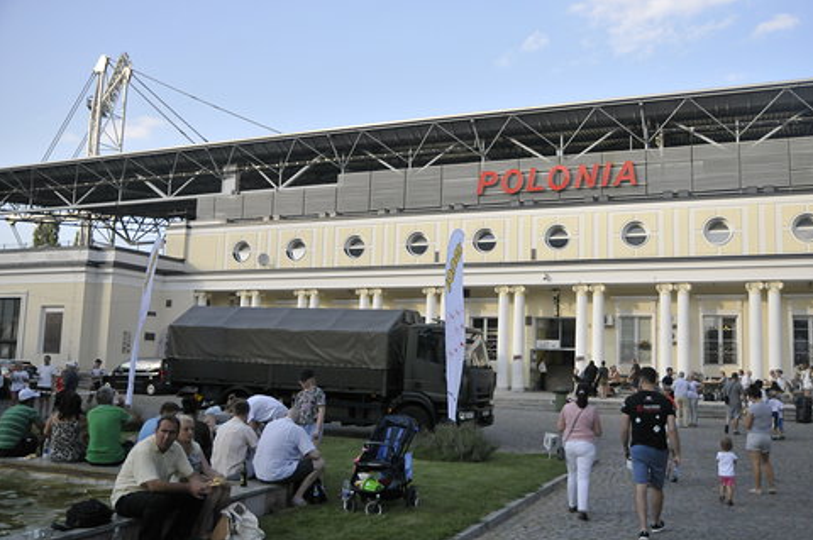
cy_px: 273
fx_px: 722
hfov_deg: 58.7
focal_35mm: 32
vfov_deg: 41.0
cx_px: 430
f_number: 2.8
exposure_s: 1/8000
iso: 1000
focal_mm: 20
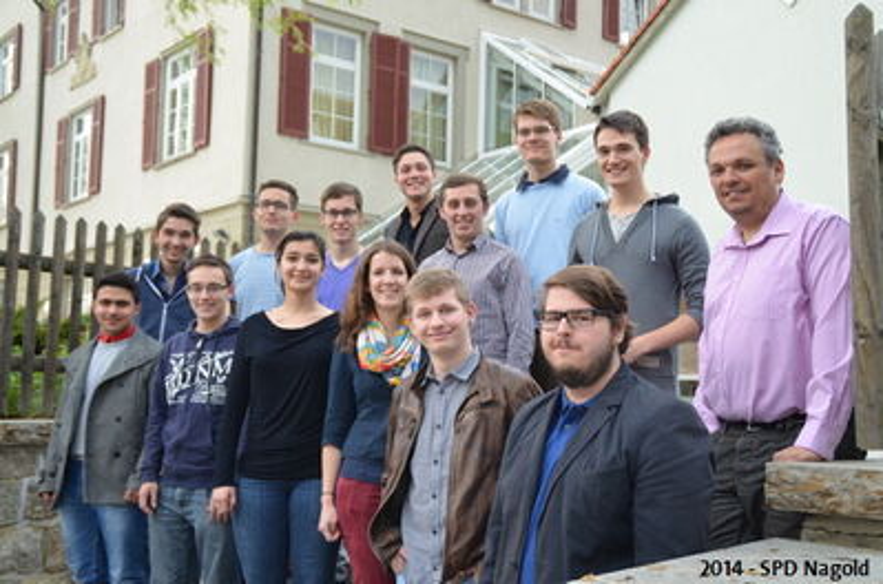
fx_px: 1028
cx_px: 442
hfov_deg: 46.5
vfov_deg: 31.7
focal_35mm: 42
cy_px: 292
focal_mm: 28
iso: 360
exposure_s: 1/125
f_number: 5.6
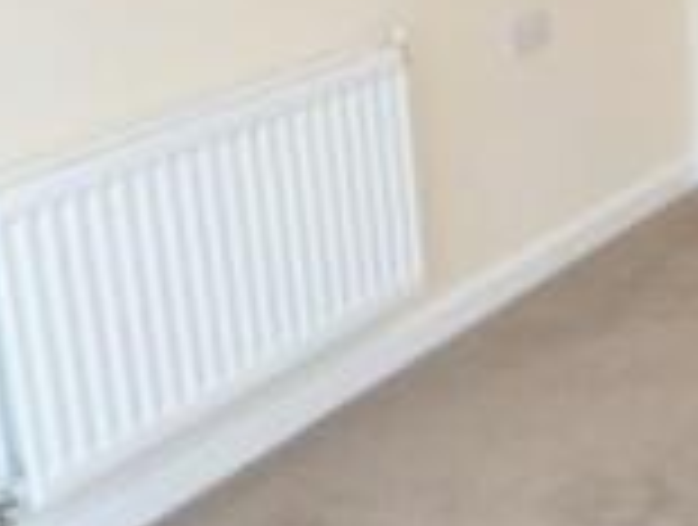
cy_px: 92
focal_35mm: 90
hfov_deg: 19.1
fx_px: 1819
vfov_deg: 16.3
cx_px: 1042
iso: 500
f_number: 2.5
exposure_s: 1/60
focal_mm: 4.3
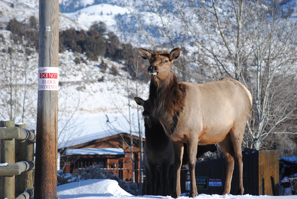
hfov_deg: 13.7
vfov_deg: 9.2
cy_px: 100
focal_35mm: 150
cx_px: 148
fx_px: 1239
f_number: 5.6
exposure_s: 1/500
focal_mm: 100
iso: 100
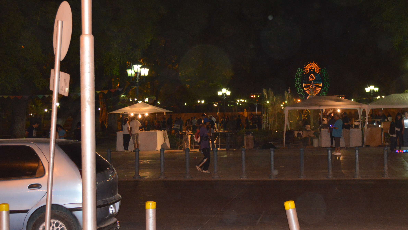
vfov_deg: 17.3
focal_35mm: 70
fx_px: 754
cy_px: 83
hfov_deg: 30.2
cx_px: 255
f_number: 5
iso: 1600
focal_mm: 35
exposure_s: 1/60
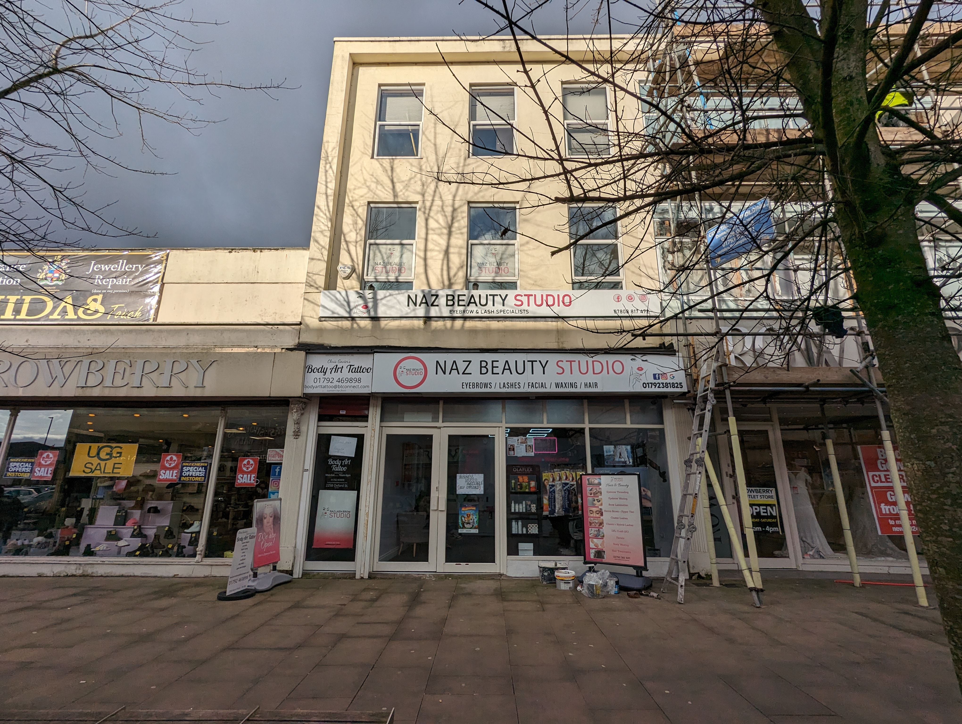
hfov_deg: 94.4
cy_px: 362
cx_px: 481
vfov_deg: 78.2
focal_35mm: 16
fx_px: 445
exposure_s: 1/3717
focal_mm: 2.35
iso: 51
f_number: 2.2
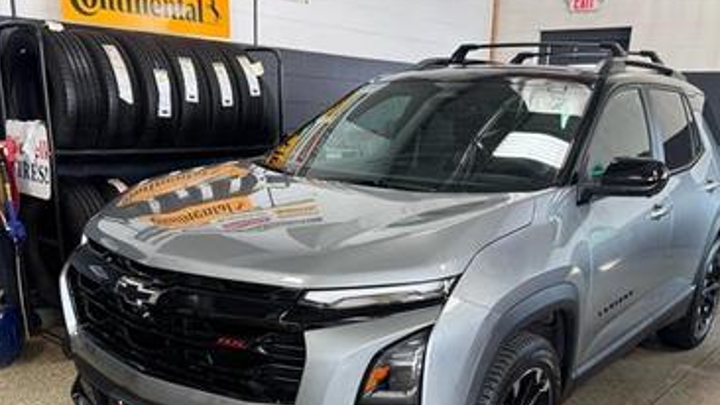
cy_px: 360
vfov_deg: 31.4
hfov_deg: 55.3
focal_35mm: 36
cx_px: 350
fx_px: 687
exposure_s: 1/60
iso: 125
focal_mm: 6.76
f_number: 1.78
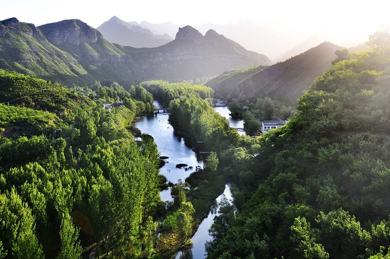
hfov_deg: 53.2
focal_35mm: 36
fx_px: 389
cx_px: 195
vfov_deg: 36.7
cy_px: 130
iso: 400
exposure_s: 1/500
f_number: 6.3
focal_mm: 24
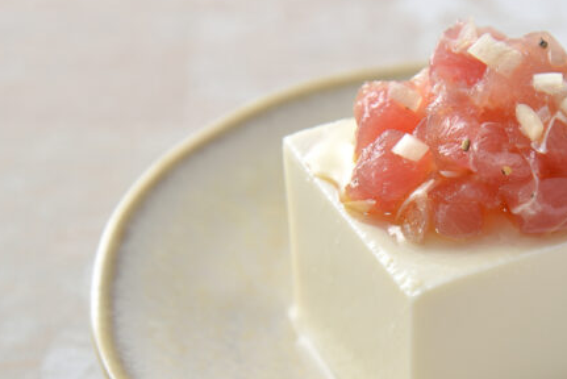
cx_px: 441
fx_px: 2112
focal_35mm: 134
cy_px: 247
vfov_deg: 10.2
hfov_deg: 15.2
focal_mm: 85
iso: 200
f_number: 8
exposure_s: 1/100
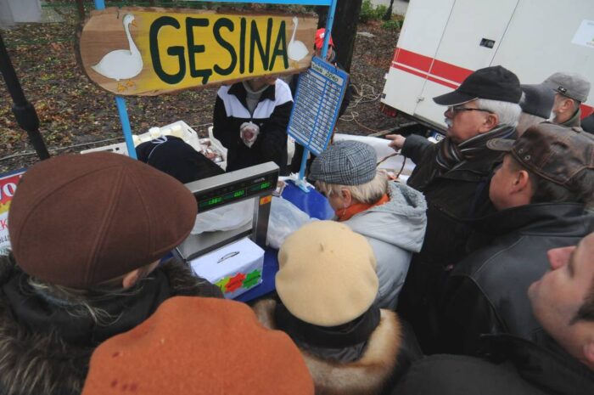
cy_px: 198
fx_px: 297
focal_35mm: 18
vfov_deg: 67.3
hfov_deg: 90.1
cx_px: 297
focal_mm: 12
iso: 800
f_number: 5.6
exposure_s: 1/125
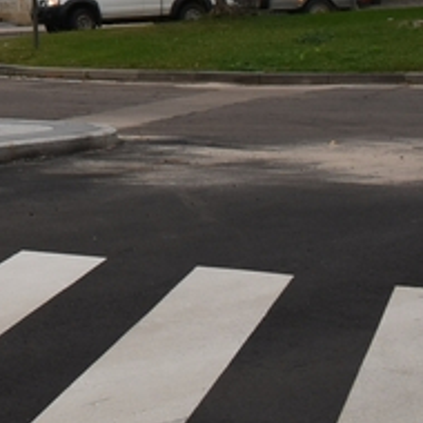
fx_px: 1507
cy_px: -178
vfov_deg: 15.0
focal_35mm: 109
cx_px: -294
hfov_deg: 14.4
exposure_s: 1/200
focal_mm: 18
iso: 400
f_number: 8
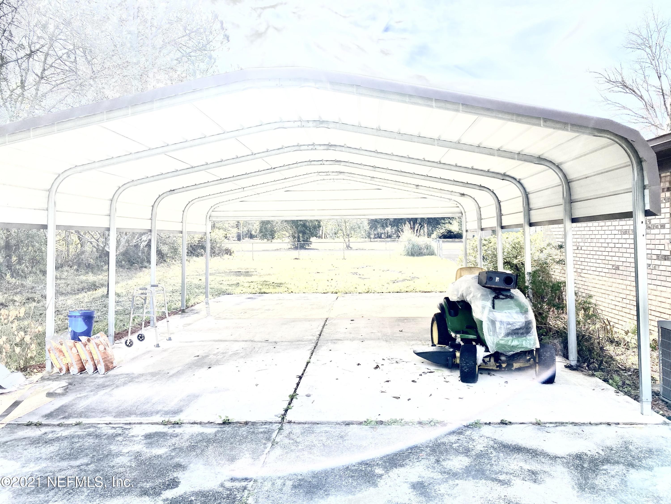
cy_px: 252
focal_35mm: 26
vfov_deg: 53.1
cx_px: 336
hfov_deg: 67.3
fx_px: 504
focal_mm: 4.25
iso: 32
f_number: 1.8
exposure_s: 1/1727
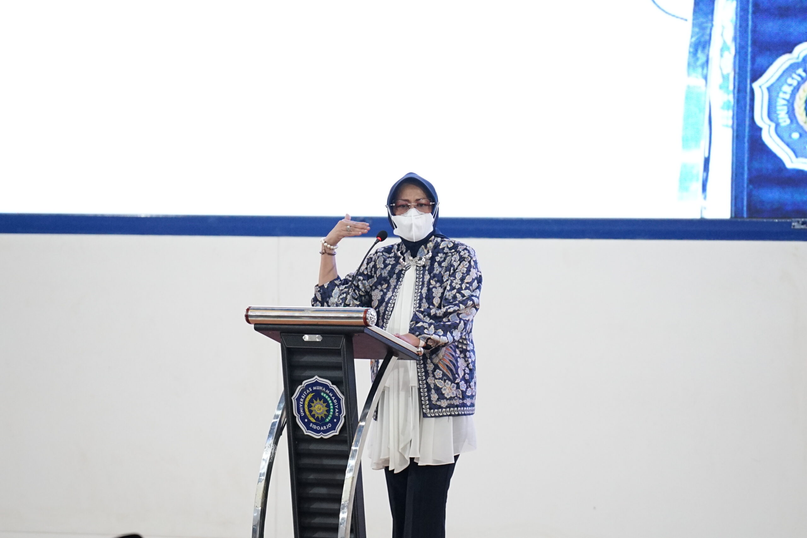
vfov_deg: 5.0
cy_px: 269
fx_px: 6209
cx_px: 404
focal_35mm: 277
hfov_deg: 7.4
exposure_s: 1/125
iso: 2000
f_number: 2.8
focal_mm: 185
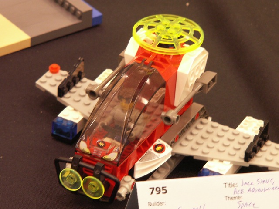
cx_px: 140
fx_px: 1612
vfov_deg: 7.4
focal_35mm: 200
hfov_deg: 9.9
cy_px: 104
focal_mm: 32.71
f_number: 4
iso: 160
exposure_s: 1/8
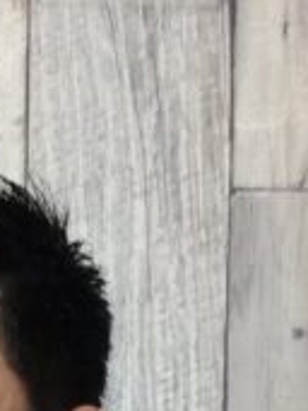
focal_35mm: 192
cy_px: 827
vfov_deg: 9.6
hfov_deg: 7.6
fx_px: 2281
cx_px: -113
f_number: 2.4
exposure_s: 1/24
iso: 64
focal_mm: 3.3
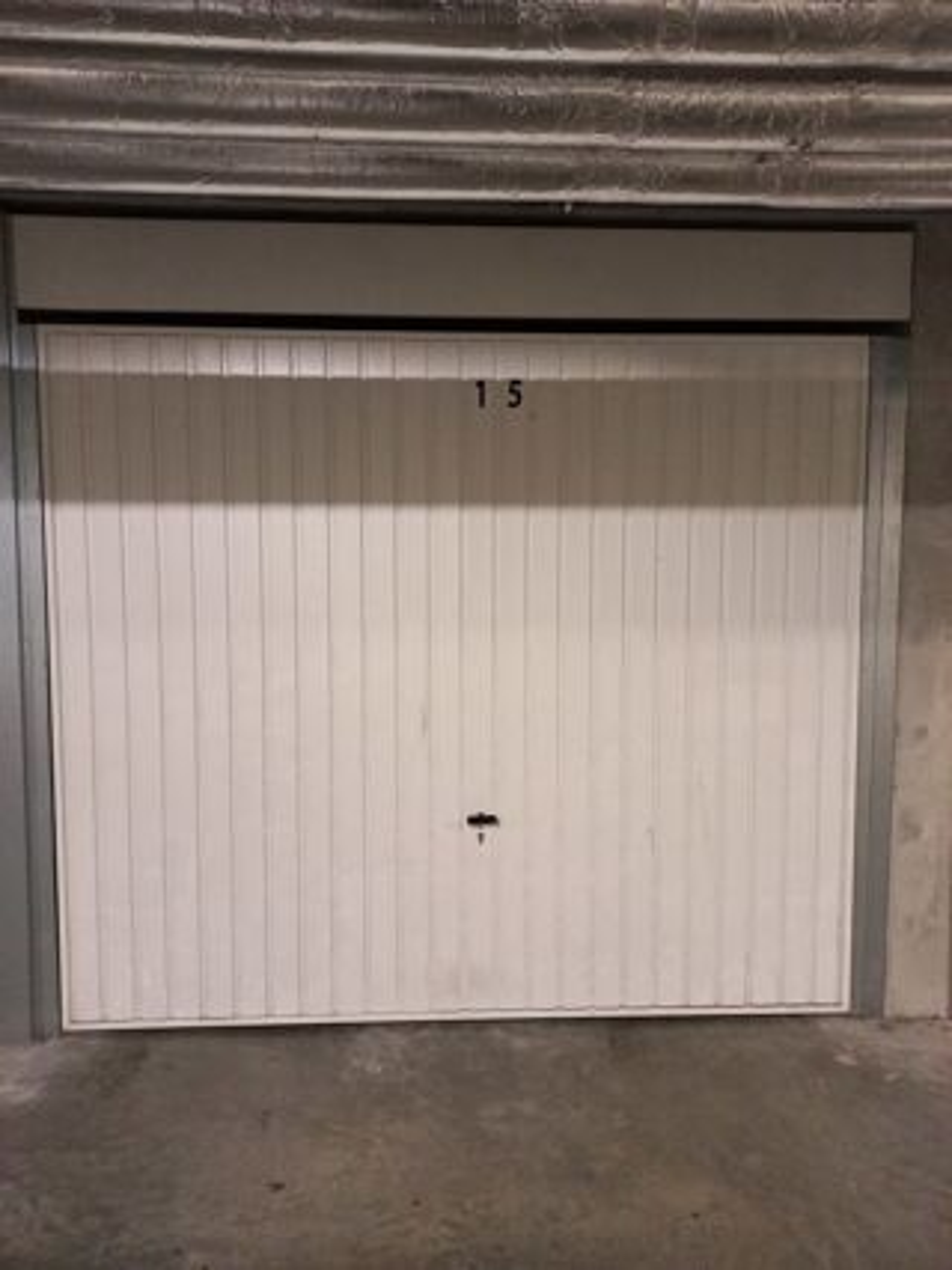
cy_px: 635
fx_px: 917
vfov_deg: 69.4
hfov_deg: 54.9
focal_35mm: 25
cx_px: 476
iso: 800
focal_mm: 4.6
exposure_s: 1/25
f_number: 1.8
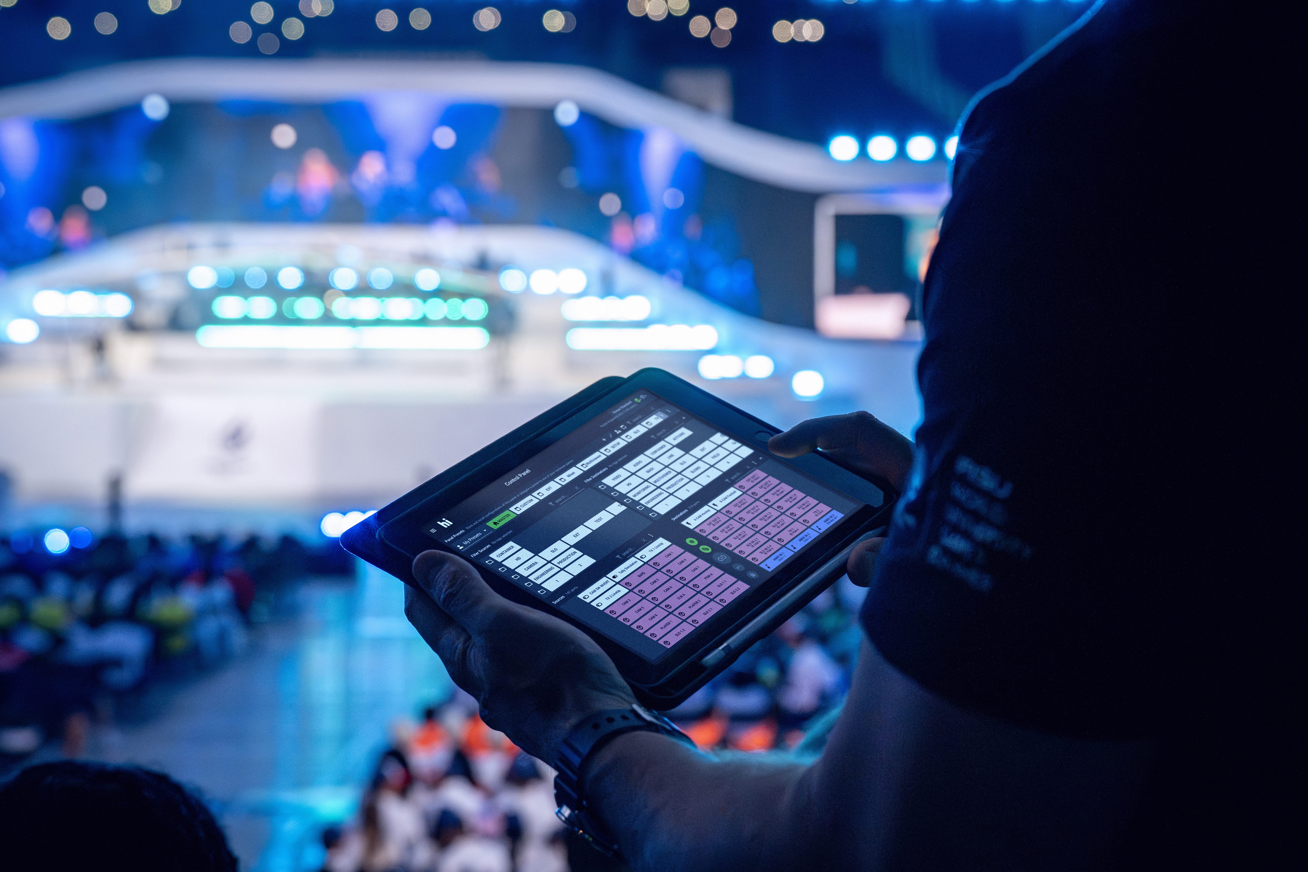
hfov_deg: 28.8
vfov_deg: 19.5
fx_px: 2543
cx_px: 654
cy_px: 436
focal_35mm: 70
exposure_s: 1/320
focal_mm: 70
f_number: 6.3
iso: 6400
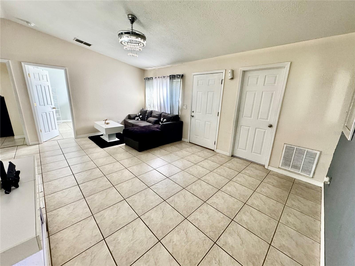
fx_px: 144
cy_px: 133
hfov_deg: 102.1
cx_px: 178
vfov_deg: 85.7
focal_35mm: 14
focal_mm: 2.22
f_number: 2.2
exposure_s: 1/120
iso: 320
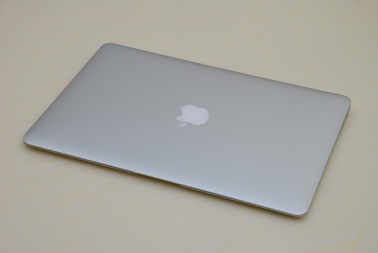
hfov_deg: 21.9
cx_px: 189
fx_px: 978
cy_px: 126
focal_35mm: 93
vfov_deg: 14.7
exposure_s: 1/8
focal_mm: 62
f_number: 7.1
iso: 100
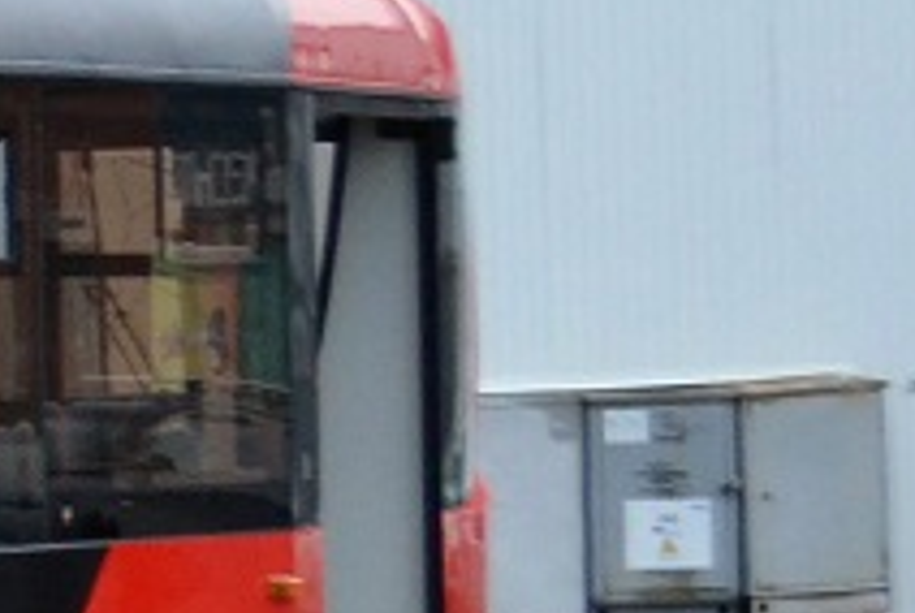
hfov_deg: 5.7
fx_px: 8577
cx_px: -1759
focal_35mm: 337
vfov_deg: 4.1
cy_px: 158
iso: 800
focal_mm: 32
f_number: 4.8
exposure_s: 1/500
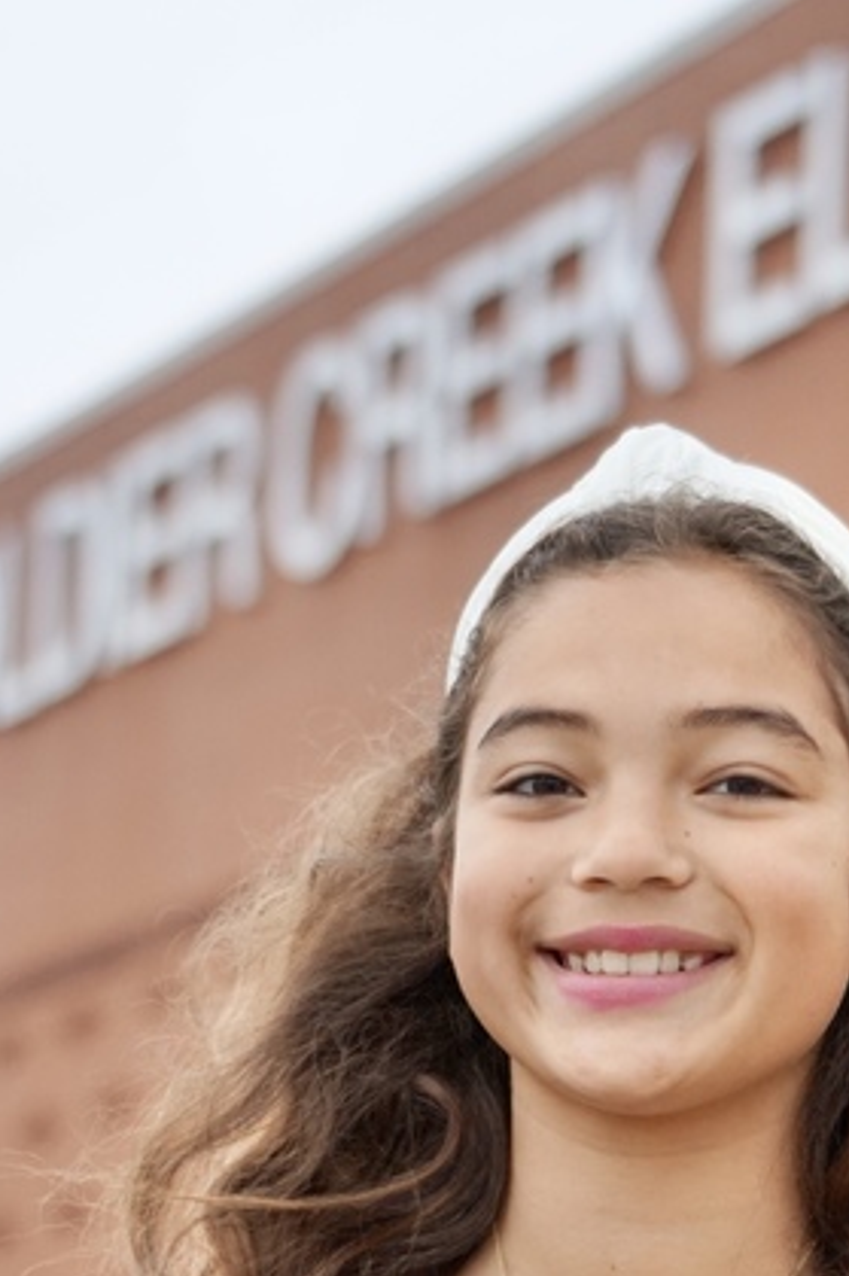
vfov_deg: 11.5
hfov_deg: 7.8
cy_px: 1361
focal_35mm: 176
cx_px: 768
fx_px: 6231
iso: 640
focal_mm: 72
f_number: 4.5
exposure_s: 1/160
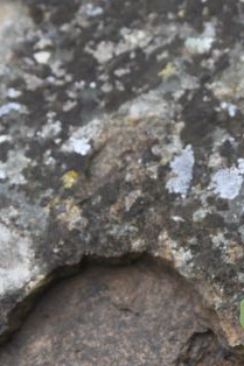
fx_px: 3033
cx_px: 317
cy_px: 66
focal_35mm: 298
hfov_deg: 4.6
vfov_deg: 6.9
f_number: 11
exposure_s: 1/125
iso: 500
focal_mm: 72
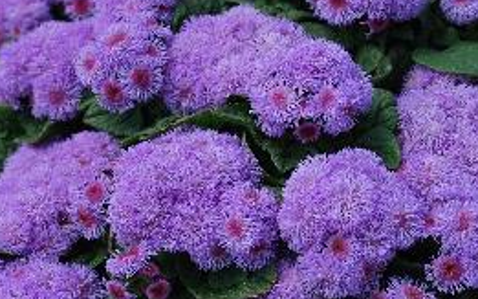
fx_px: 1378
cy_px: 163
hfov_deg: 19.7
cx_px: 211
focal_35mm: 106
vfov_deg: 12.4
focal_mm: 45
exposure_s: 1/100
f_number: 8
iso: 100
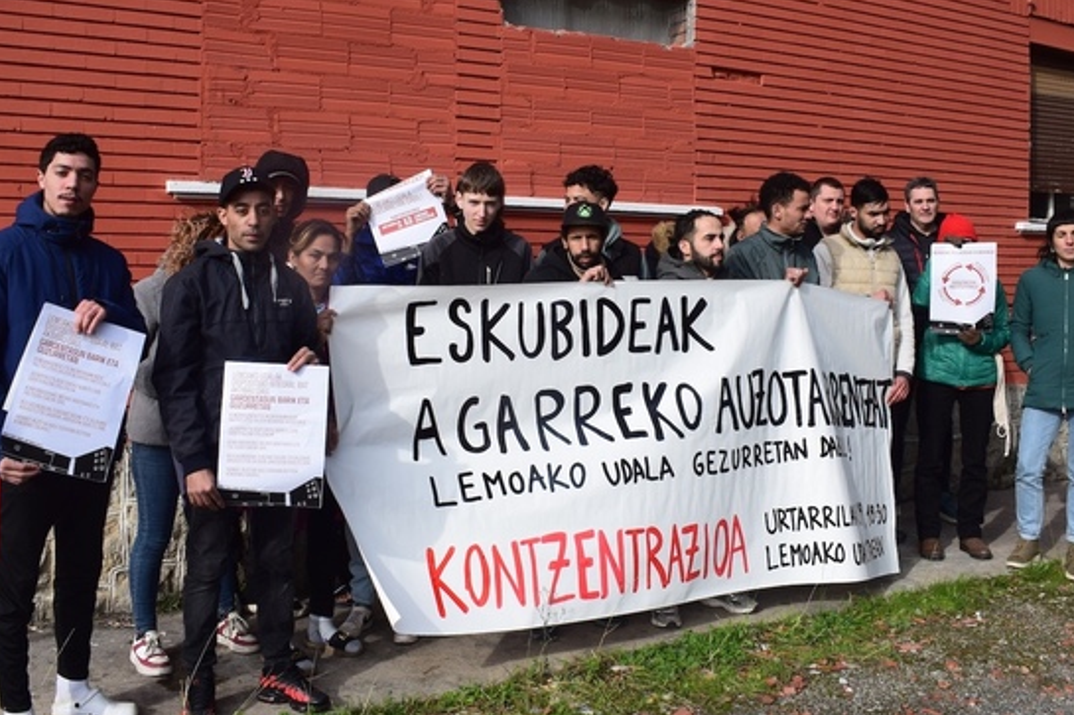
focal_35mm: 36
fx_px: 1074
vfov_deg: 36.7
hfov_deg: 53.1
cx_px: 538
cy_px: 280
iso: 400
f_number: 10
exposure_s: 1/320
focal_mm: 18
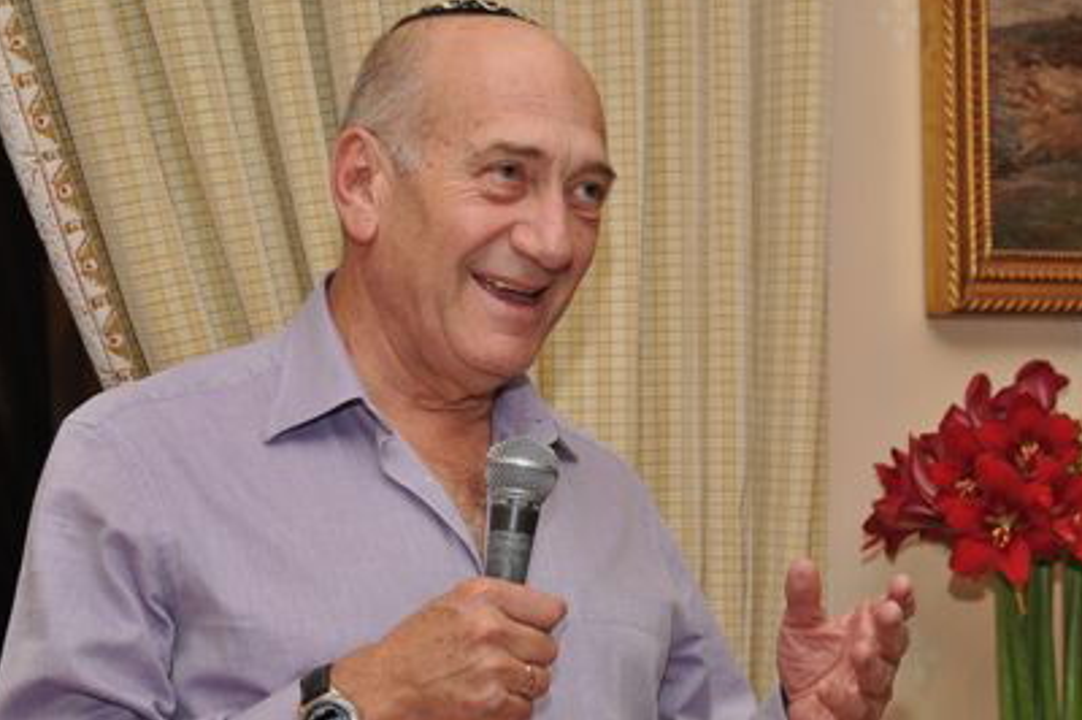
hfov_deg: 21.2
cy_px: 497
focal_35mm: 96
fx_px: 2883
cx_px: 617
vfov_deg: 14.2
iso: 400
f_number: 4.5
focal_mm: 40
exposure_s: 1/60
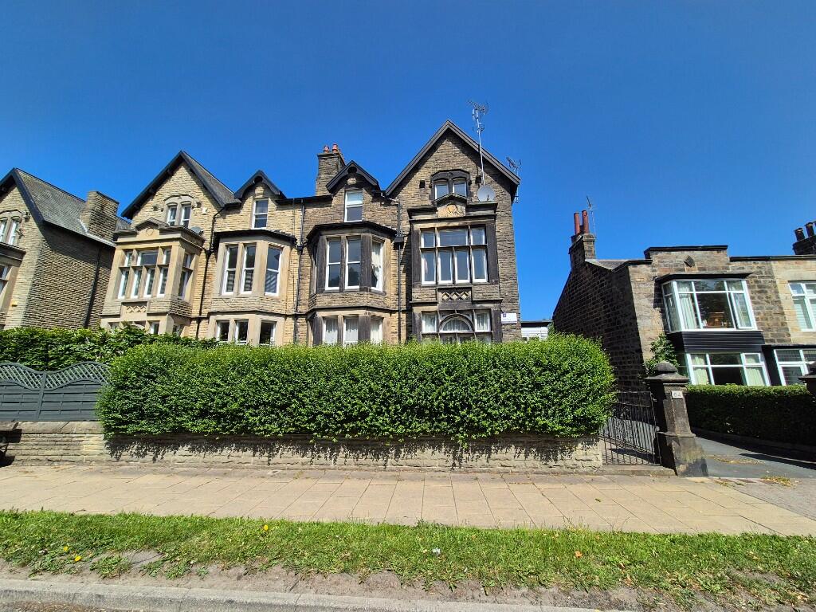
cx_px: 408
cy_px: 306
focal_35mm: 13
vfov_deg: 89.9
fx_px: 306
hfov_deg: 106.2
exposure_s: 1/1796
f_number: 2.2
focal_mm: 2.2
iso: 50
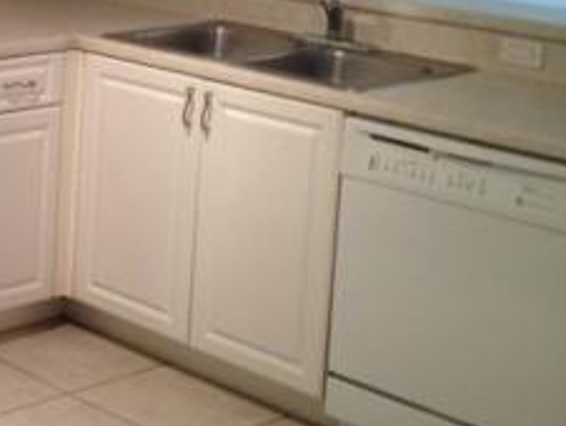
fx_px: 1620
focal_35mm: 99
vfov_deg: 14.7
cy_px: 10
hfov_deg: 18.1
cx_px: -233
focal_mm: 4.28
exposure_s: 1/20
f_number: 2.4
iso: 80
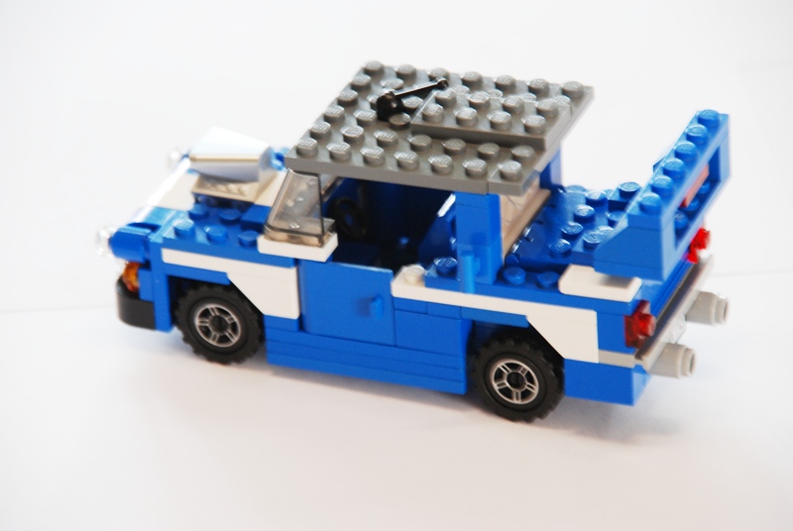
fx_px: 6618
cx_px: 396
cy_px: 266
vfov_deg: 4.6
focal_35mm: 300
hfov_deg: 6.9
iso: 400
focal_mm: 200
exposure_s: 1/20
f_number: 6.3
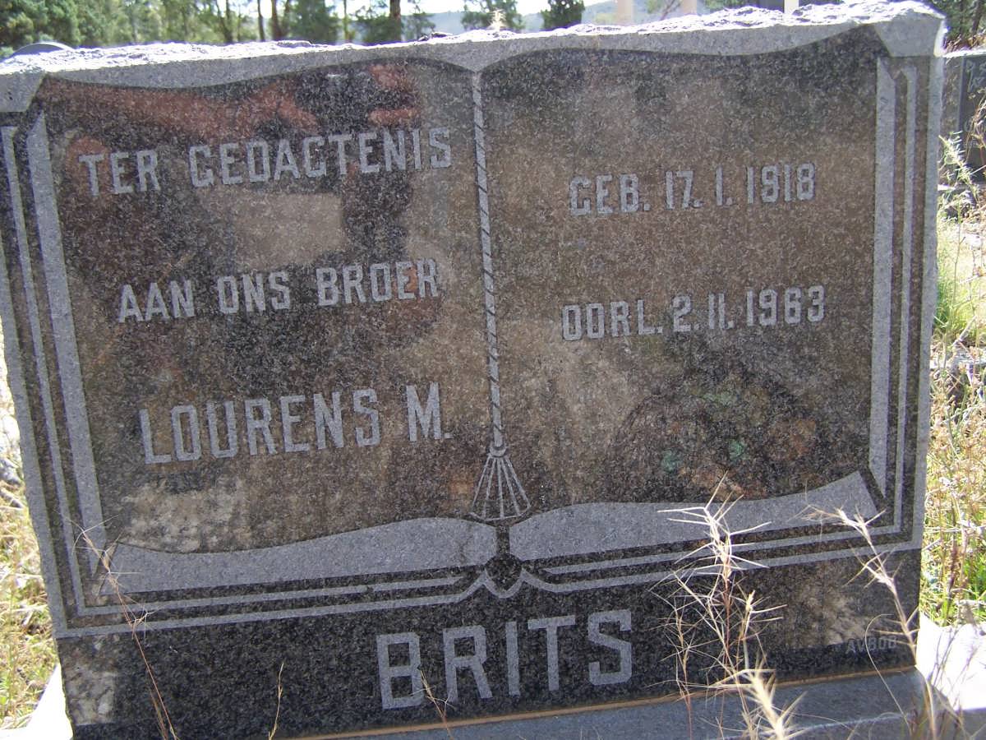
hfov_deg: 49.0
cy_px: 370
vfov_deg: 37.7
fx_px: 1082
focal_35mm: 38
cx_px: 493
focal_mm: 6.3
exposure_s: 1/350
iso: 80
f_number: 2.8
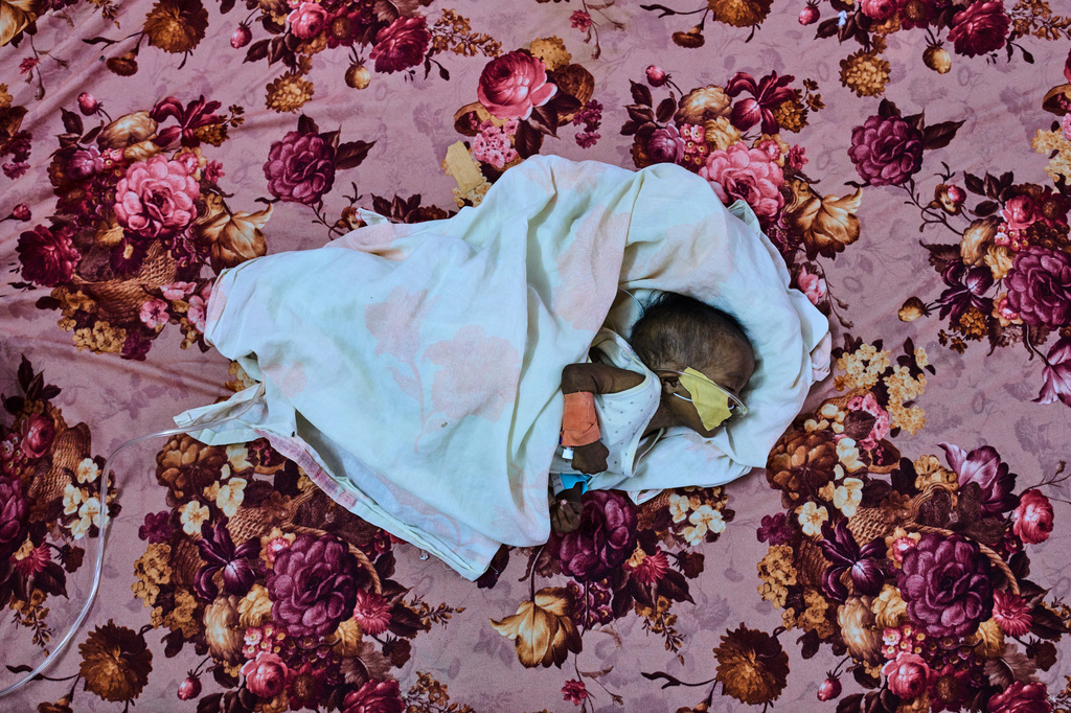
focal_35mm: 35
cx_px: 536
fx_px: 1041
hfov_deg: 54.4
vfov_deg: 37.8
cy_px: 356
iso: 1600
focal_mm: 35
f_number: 4
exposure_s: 1/60
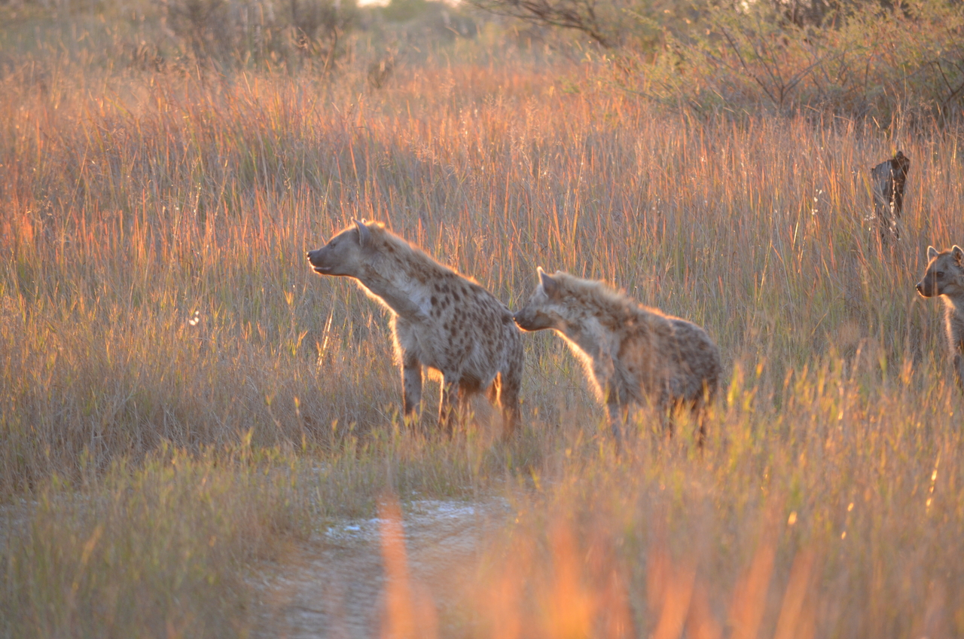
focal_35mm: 360
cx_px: 482
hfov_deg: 5.7
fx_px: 9621
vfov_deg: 3.8
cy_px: 320
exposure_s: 1/250
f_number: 5.3
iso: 800
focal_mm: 240
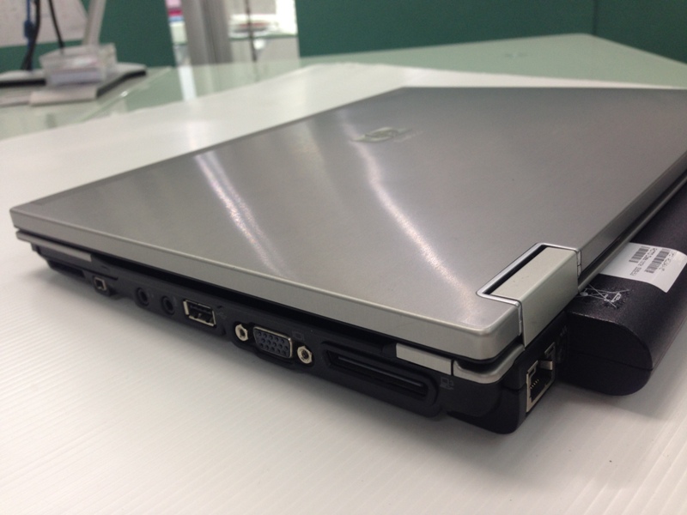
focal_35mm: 33
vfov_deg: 42.9
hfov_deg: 55.4
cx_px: 344
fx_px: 655
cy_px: 258
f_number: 2.4
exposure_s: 1/25
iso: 50
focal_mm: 4.12
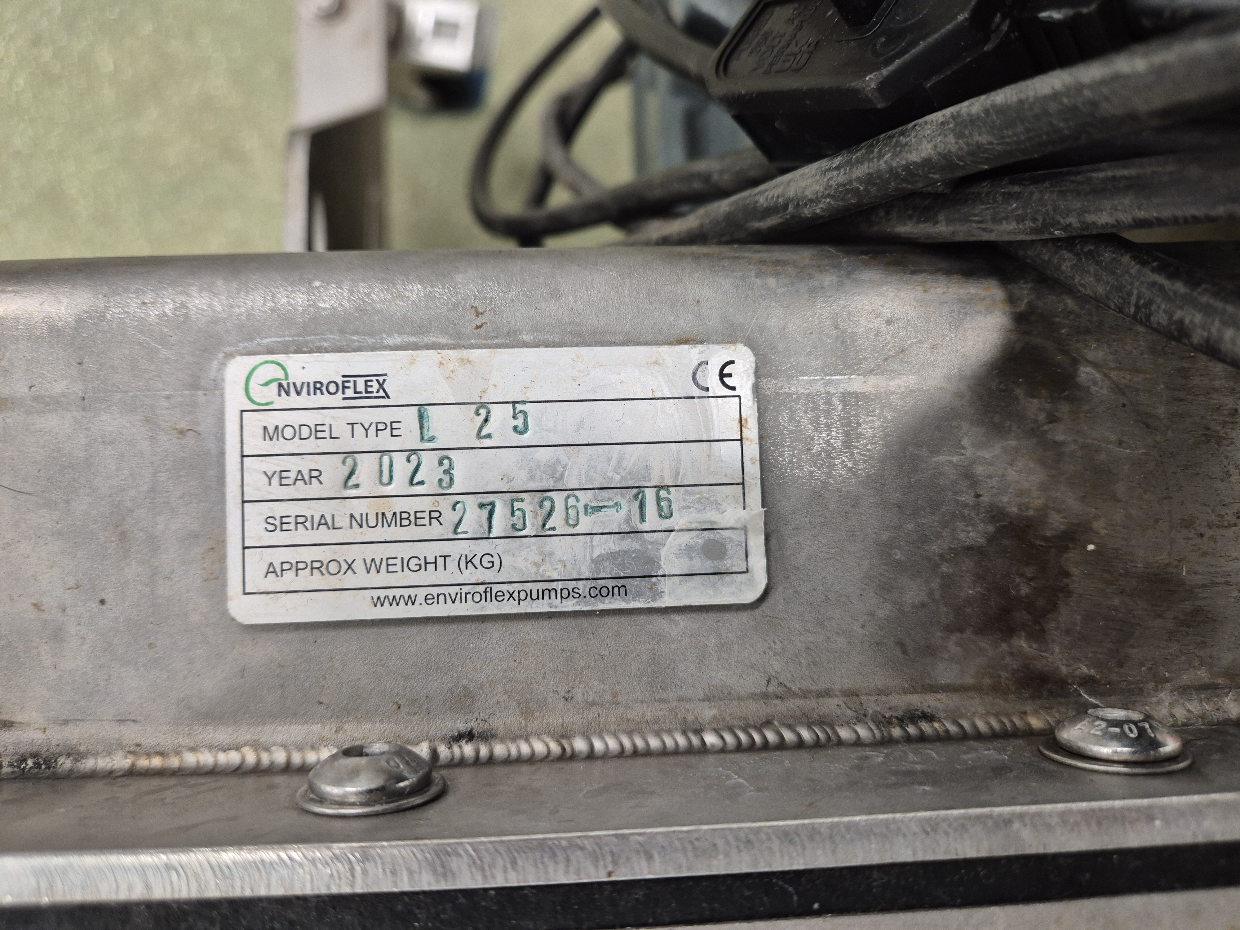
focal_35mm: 23
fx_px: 824
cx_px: 620
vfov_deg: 58.9
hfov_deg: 73.9
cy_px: 465
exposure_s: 1/100
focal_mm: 5.4
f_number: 1.8
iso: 250
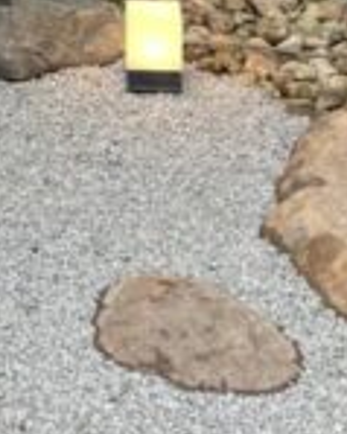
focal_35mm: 136
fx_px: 1748
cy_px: -248
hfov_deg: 11.0
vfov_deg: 13.3
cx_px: -157
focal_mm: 5.7
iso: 50
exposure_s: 1/120
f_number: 1.5
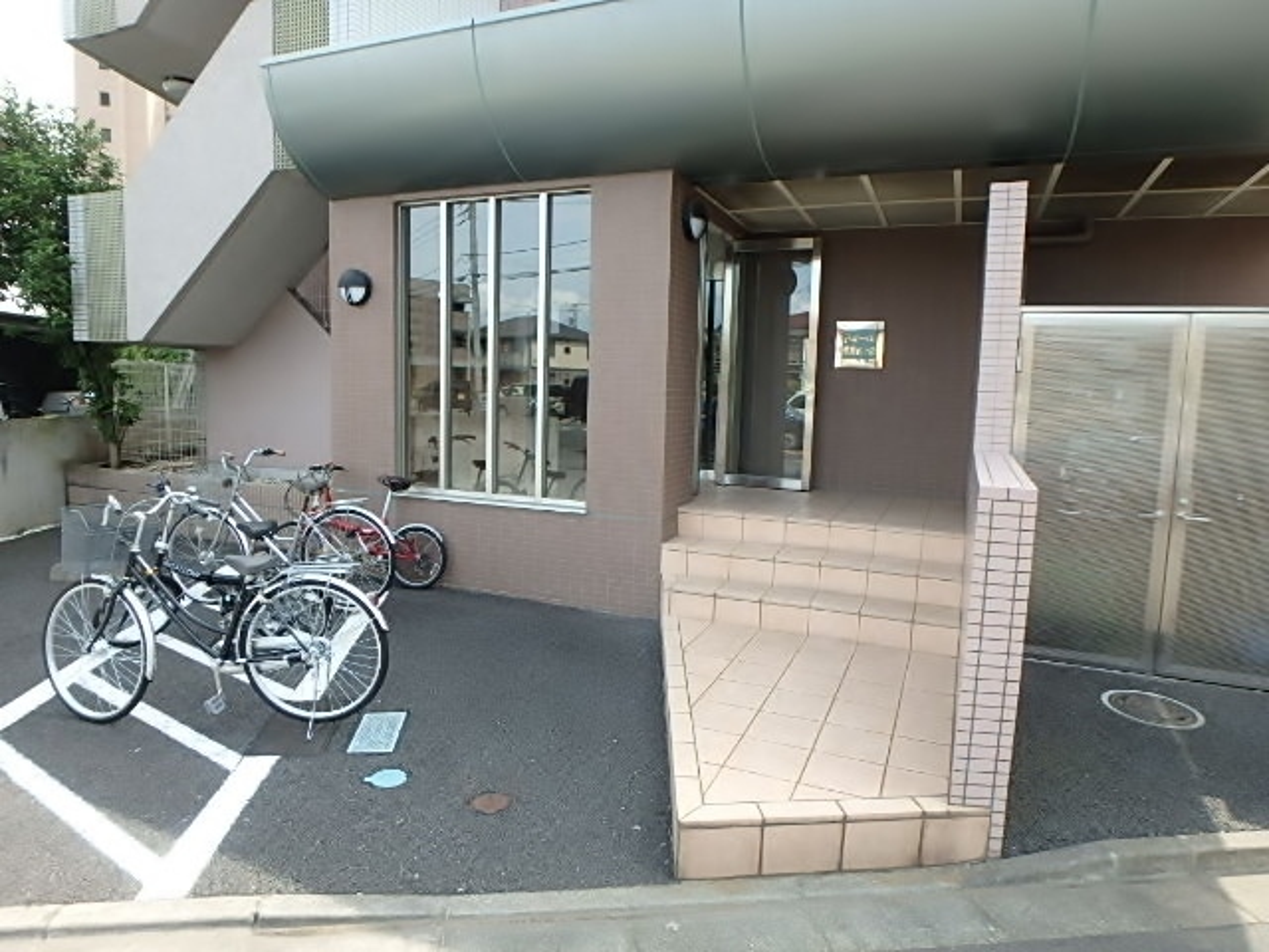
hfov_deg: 79.0
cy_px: 476
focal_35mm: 21
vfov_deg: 63.4
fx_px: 770
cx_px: 634
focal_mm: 3.7
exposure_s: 1/250
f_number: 3.5
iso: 125
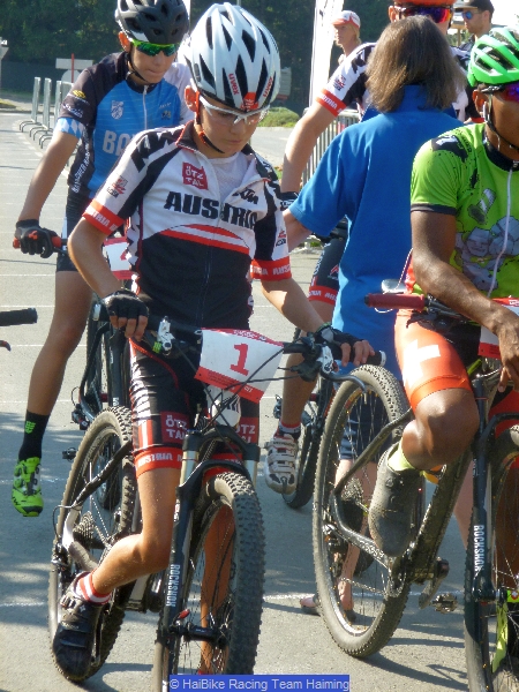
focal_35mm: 142
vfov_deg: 13.9
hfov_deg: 10.4
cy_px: 346
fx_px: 2839
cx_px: 260
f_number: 5.8
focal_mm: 25.3
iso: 100
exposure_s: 1/100
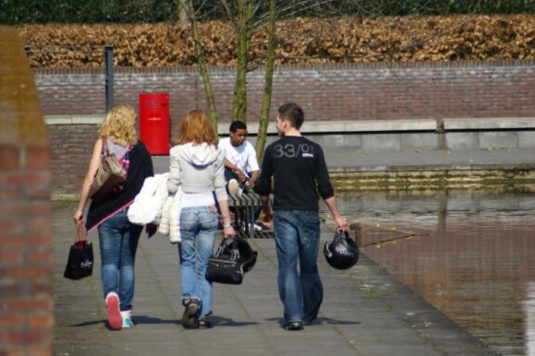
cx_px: 271
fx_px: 6940
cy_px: 180
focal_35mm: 467
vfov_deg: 2.9
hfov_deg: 4.4
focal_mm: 300
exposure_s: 1/500
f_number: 7.1
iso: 100
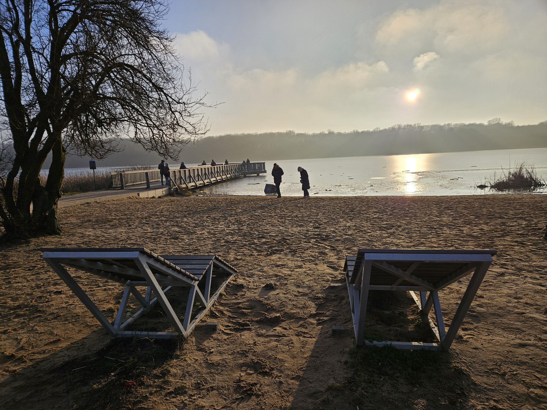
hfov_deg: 73.9
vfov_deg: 58.9
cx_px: 274
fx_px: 363
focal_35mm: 23
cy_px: 205
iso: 25
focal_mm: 5.4
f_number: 1.8
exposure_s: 1/3168
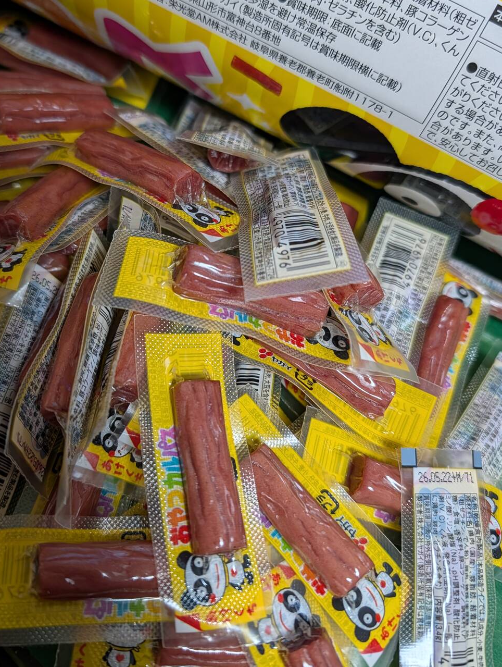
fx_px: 579
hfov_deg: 46.8
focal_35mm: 30
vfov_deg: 59.6
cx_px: 216
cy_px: 283
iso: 38
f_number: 1.68
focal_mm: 6.9
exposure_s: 1/59.8
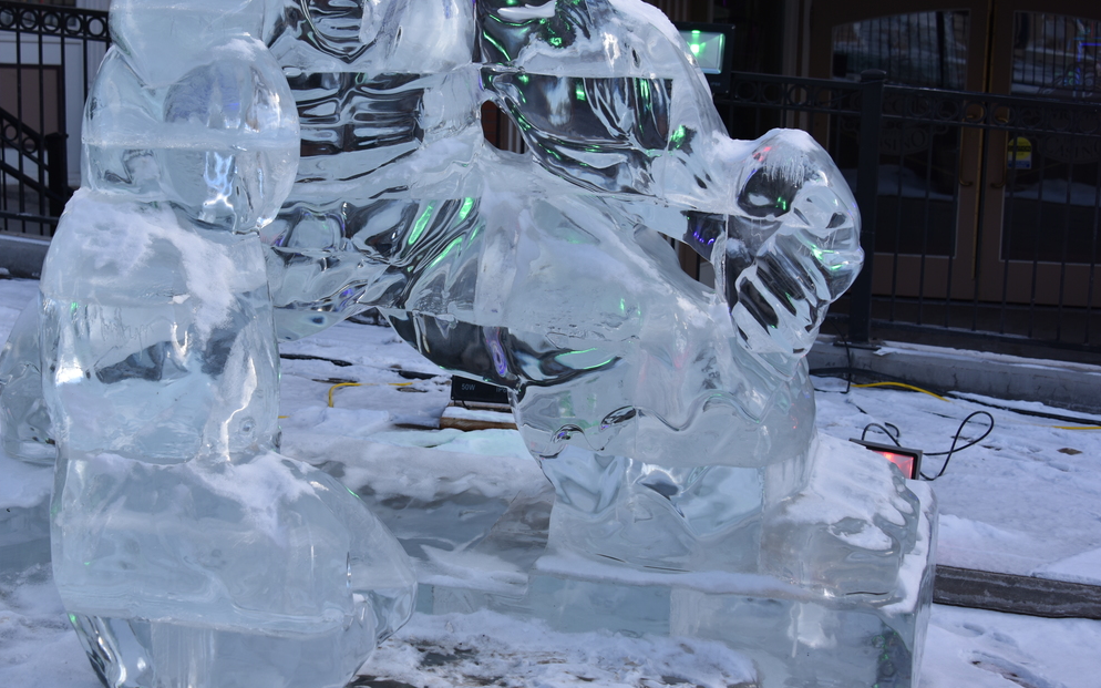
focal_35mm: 63
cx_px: 444
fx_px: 1890
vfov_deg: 20.6
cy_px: 297
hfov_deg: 32.4
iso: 100
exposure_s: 1/200
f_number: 7.1
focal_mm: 48
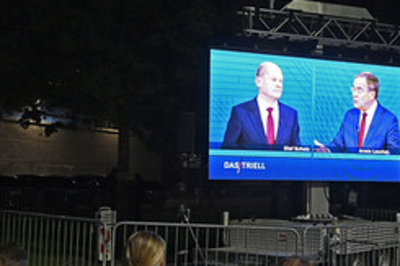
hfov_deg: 34.1
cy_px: 162
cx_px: 313
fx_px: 633
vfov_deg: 23.7
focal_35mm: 57
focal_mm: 31
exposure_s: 1/160
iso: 4000
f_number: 5
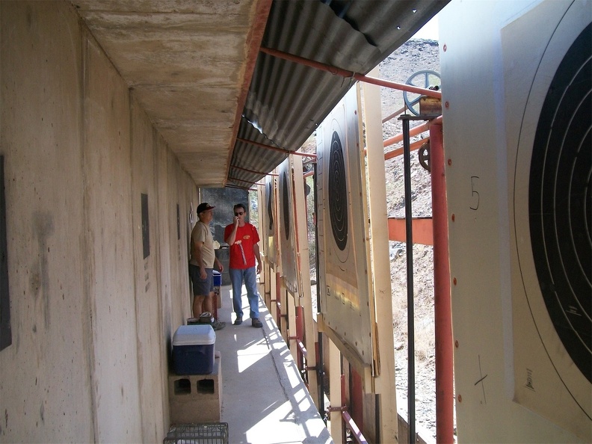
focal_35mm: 36
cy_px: 222
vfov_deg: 39.7
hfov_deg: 51.4
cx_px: 296
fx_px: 616
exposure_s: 1/500
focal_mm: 6
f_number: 2.7
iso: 80
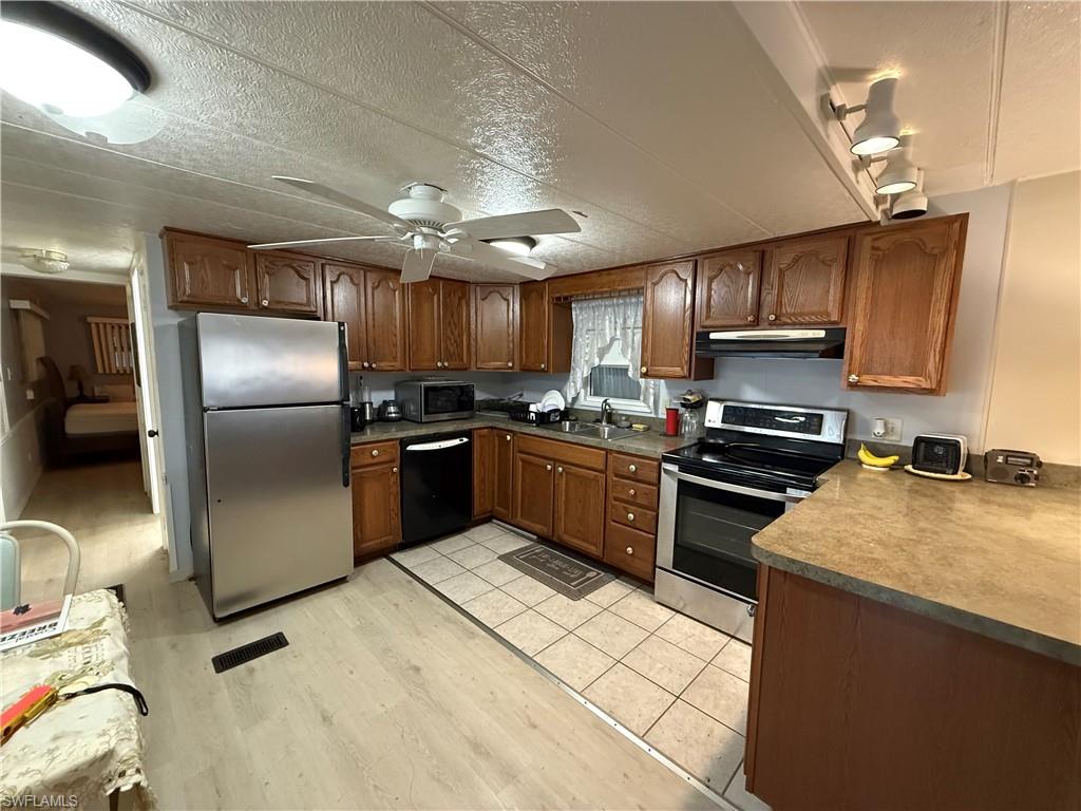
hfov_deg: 102.1
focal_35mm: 14
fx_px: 437
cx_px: 540
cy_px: 406
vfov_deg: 85.7
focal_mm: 2.22
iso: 800
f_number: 2.2
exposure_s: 1/60
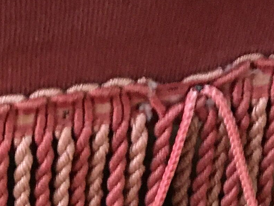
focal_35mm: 149
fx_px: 1180
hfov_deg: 12.6
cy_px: 303
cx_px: -124
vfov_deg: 9.7
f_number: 2.2
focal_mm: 4.15
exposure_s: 1/17
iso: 200
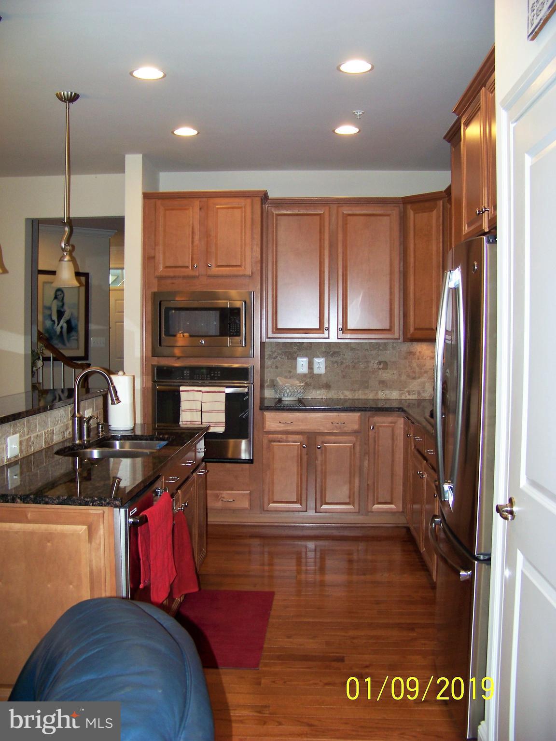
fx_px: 771
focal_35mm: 36
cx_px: 278
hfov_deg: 39.7
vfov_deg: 51.4
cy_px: 370
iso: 64
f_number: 2.8
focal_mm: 5.85
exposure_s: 1/30
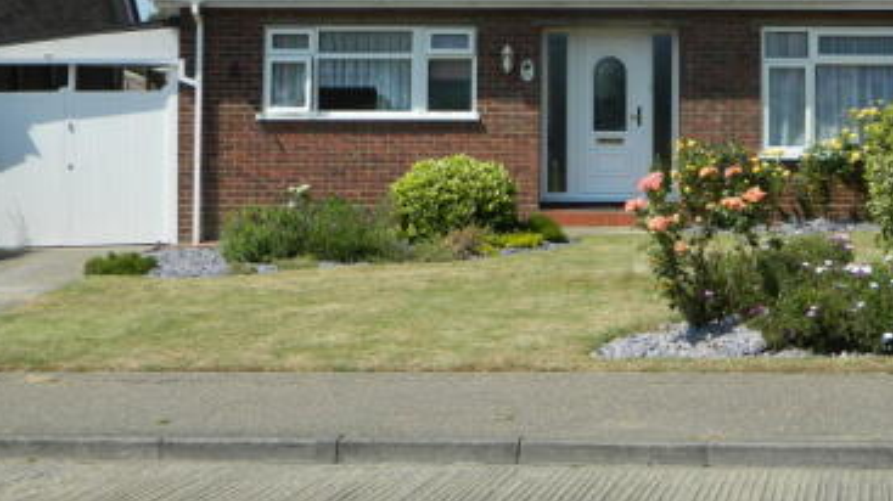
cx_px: 578
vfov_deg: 16.7
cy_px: 43
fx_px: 1680
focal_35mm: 71
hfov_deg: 29.6
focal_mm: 7.3
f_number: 3.5
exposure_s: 1/800
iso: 80
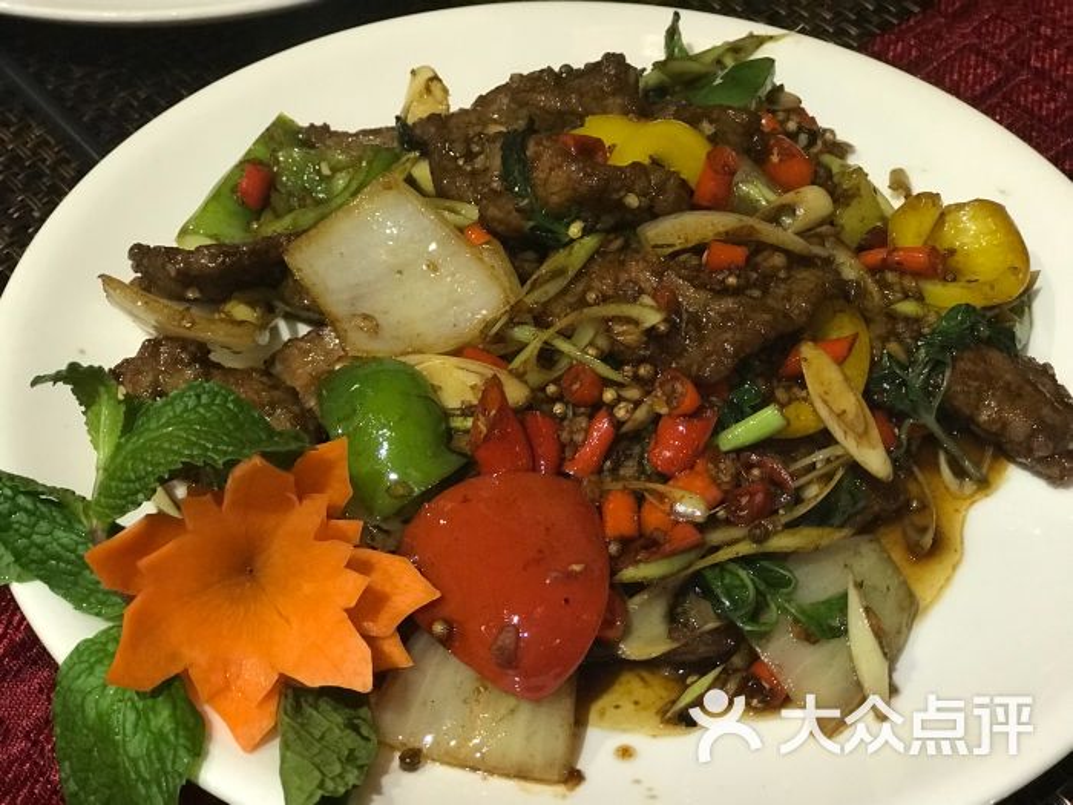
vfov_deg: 25.7
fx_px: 1767
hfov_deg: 33.8
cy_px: 402
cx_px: 536
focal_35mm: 57
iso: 500
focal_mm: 6.6
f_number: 2.8
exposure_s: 1/50
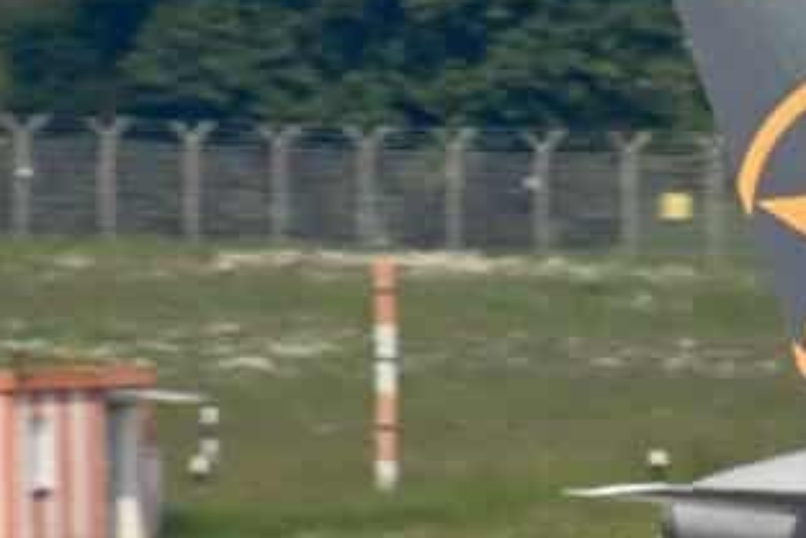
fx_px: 73264
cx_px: 2011
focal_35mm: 3271
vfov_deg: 0.4
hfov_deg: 0.6
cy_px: 77
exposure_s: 1/320
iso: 125
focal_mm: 500
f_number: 11
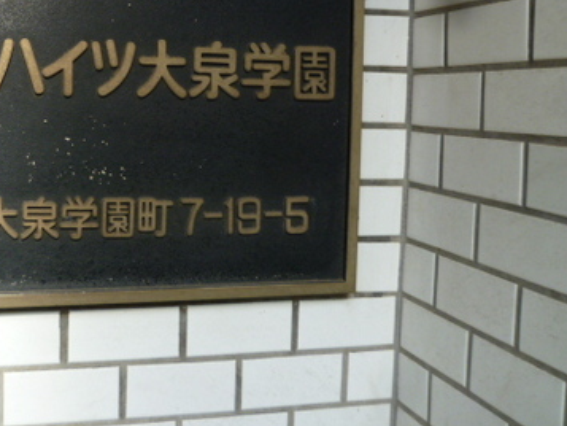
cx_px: 148
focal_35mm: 42
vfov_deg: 33.7
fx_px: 688
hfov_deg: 43.5
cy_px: 111
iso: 80
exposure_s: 1/100
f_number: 3.5
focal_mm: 4.5
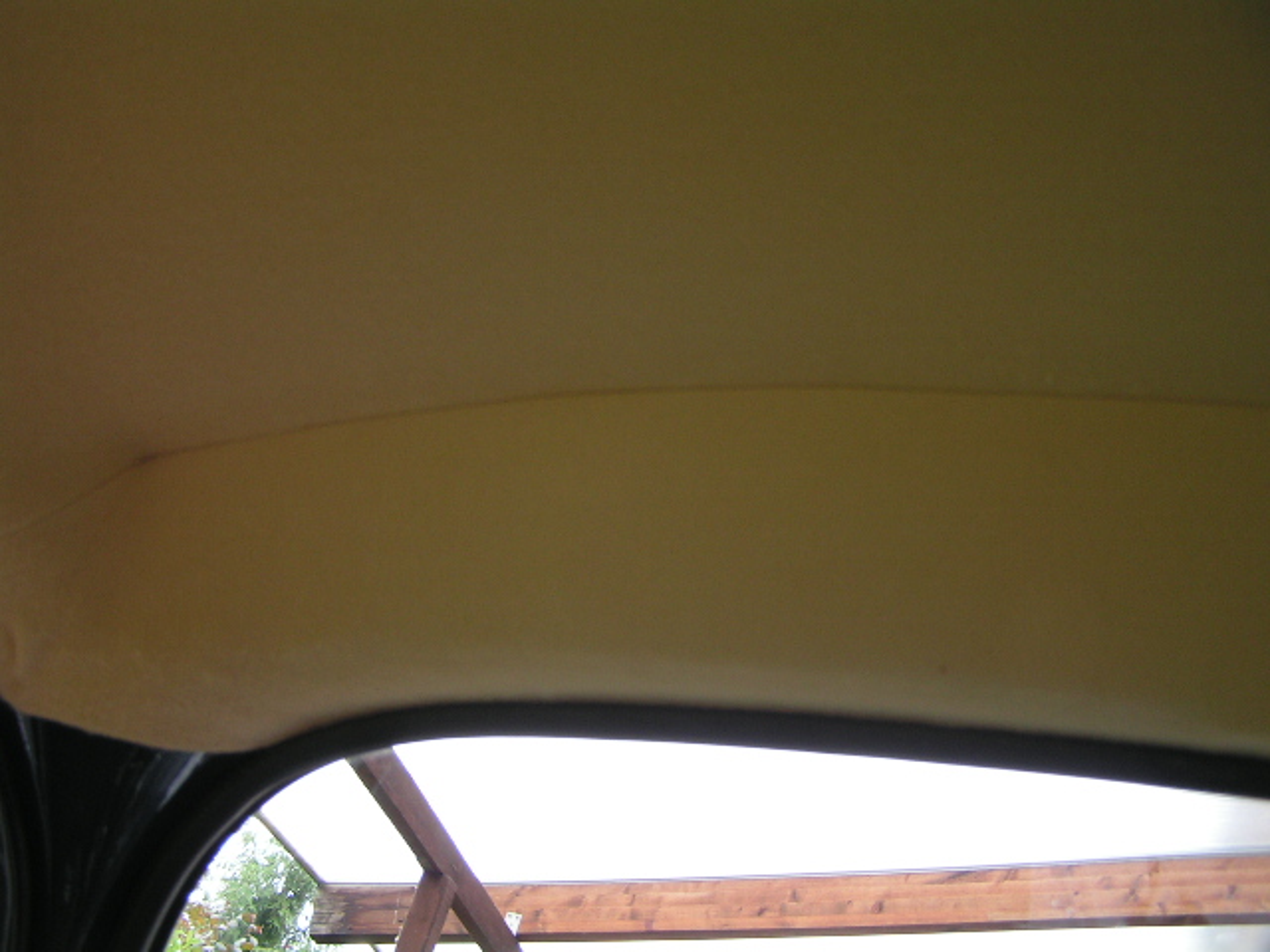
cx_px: 635
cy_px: 476
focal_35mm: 38
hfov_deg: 49.0
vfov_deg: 37.7
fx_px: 1394
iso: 50
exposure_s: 1/60
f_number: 2.8
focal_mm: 6.3
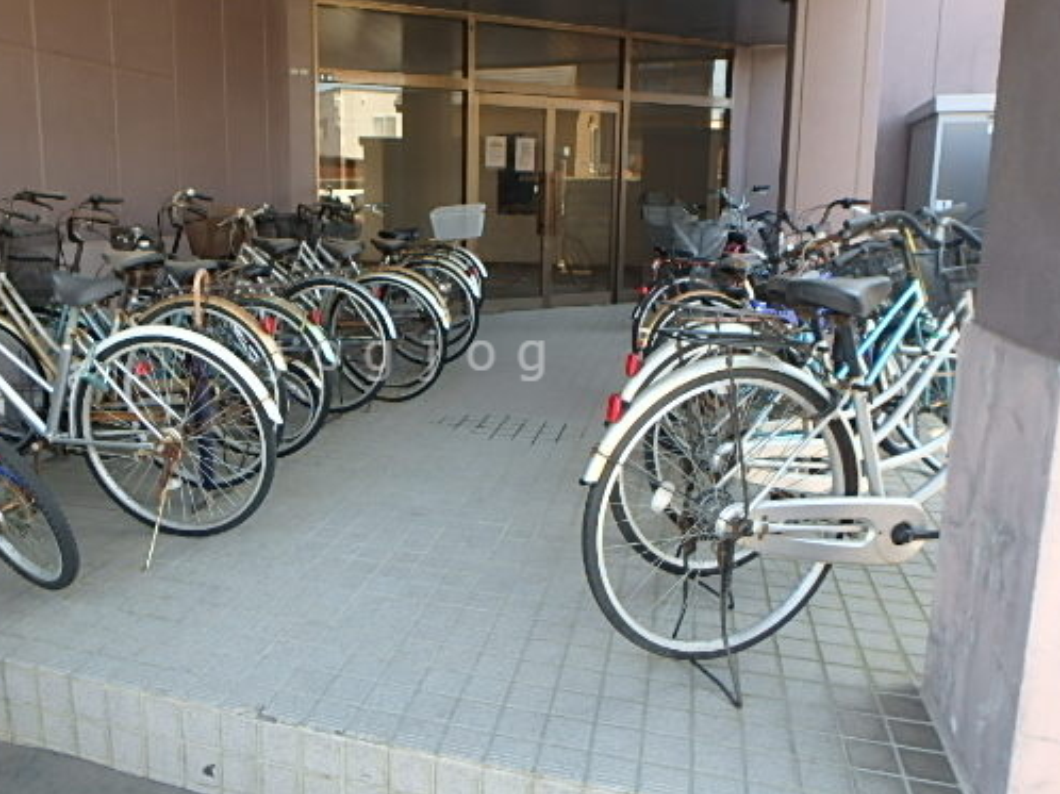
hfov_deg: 64.6
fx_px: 826
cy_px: 355
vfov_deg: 51.2
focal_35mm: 27
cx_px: 411
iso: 125
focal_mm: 3.7
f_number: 3.5
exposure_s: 1/60
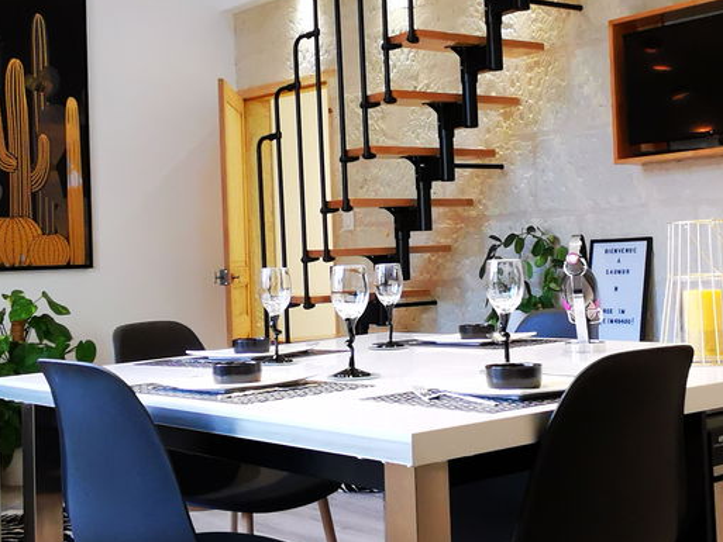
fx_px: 1107
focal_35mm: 53
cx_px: 373
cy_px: 231
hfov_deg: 36.2
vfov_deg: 27.5
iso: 160
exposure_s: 1/33.3
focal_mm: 2.26
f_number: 2.2
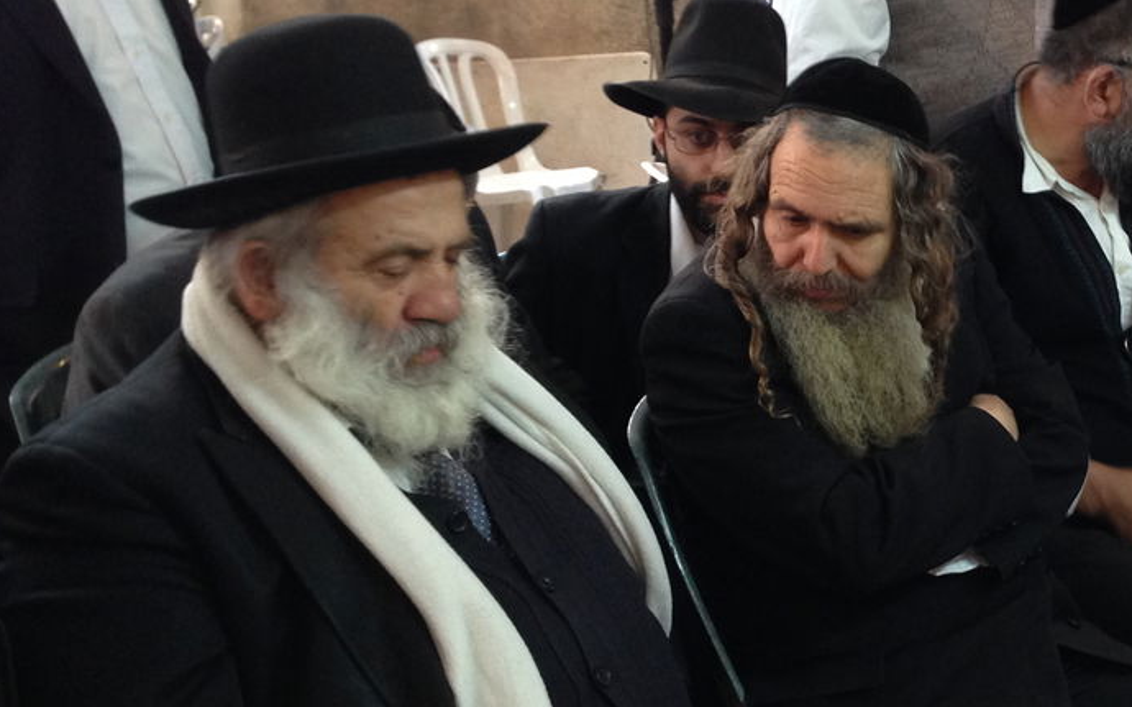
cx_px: 1088
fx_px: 2190
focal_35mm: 71
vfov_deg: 18.3
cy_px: 363
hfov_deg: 27.6
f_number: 2.4
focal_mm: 4.13
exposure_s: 1/20
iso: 125
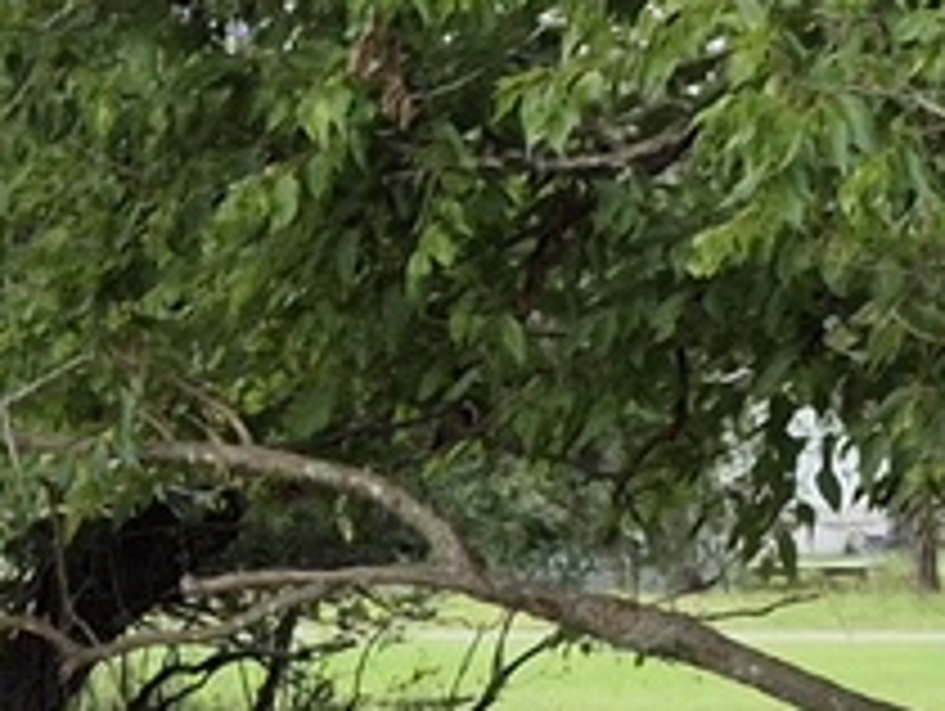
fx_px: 1913
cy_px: 801
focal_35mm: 70
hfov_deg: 22.8
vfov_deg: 20.0
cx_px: 1400
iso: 25
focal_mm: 5.4
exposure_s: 1/1429
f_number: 1.8
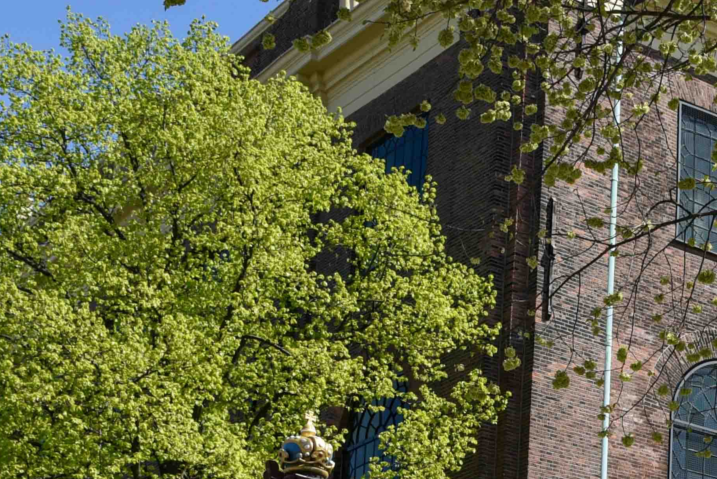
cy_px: 611
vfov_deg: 13.0
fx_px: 2033
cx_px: 899
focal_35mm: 102
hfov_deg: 18.7
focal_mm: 31
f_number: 9
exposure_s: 1/320
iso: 200
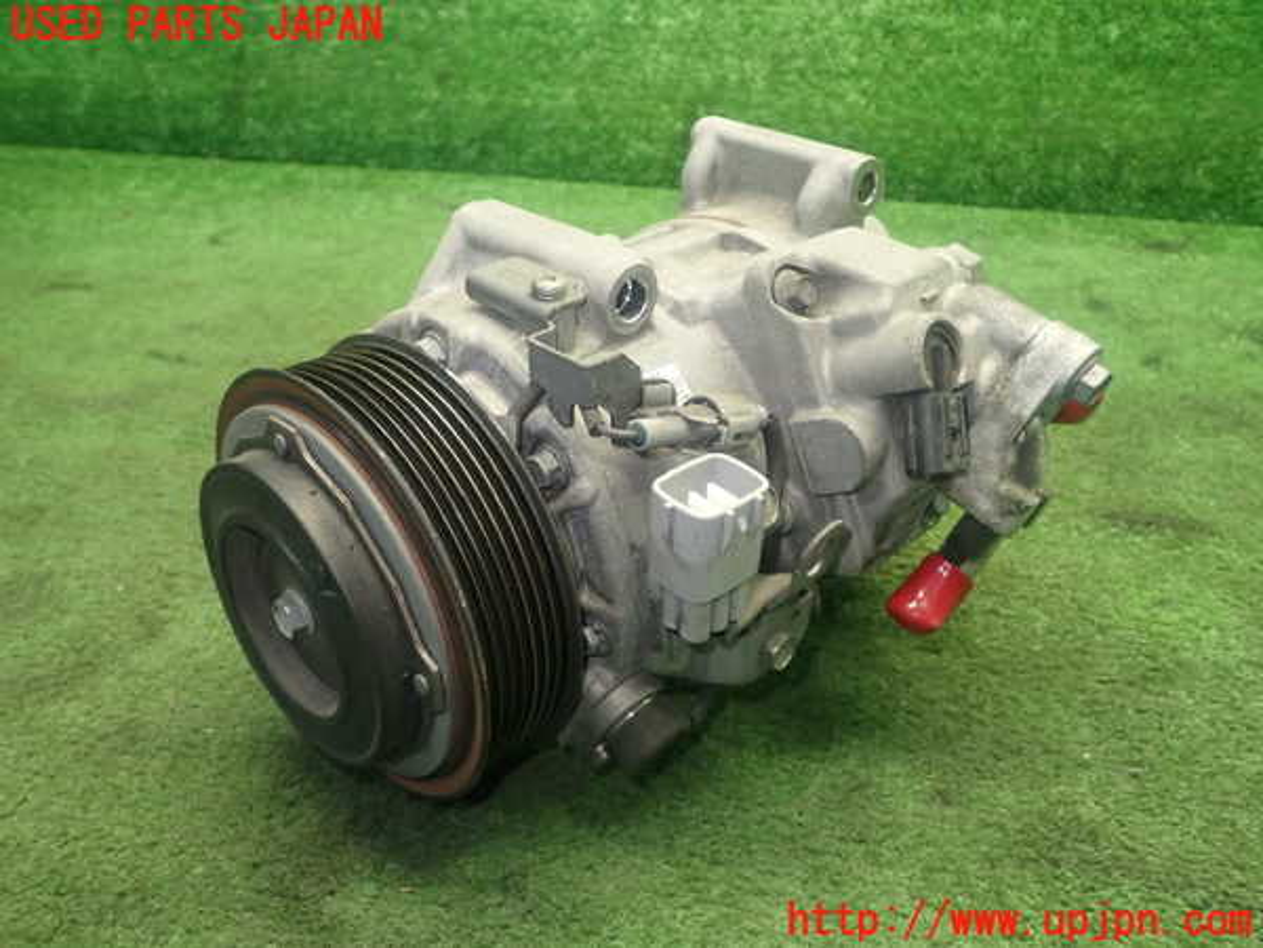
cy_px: 474
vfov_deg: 46.8
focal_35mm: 30
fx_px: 1095
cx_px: 632
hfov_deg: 60.0
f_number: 2.3
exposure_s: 1/30
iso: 250
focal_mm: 5.4
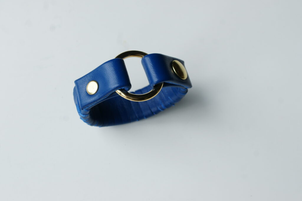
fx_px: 440
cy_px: 100
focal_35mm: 52
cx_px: 151
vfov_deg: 25.7
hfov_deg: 37.9
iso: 200
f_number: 7.1
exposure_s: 1/160
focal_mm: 35
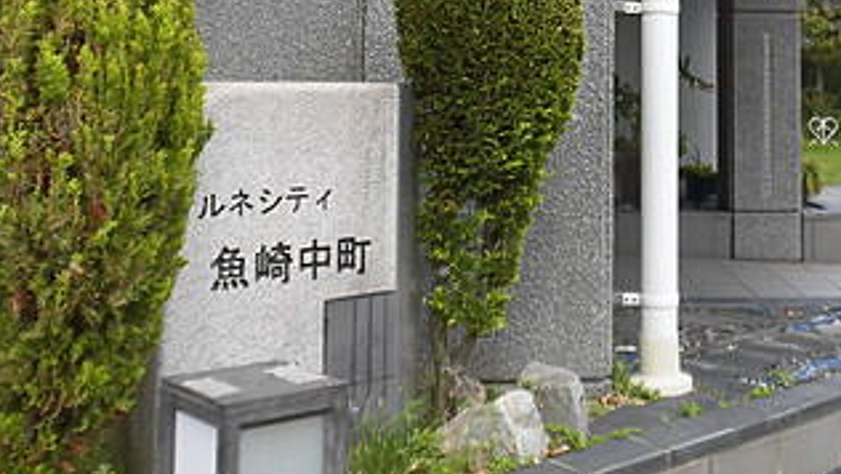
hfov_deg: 38.5
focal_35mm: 53
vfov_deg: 21.4
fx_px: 1182
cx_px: 593
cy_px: -61
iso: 100
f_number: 3.1
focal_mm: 4.3
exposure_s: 1/250
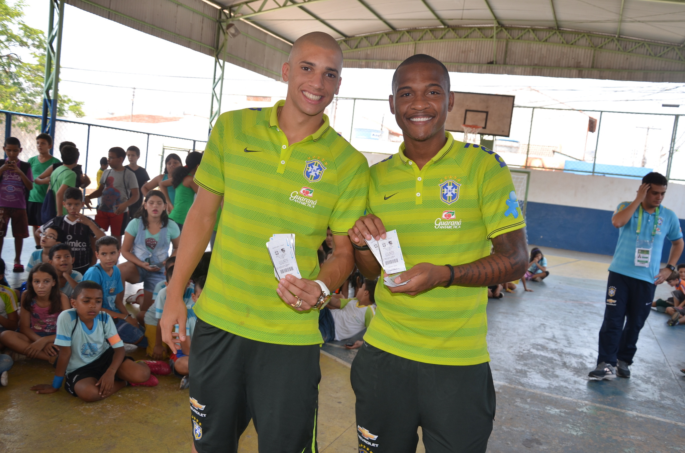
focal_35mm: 32
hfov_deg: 59.6
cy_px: 226
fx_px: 598
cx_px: 342
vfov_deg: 41.5
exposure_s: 1/200
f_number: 3.8
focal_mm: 21
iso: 160
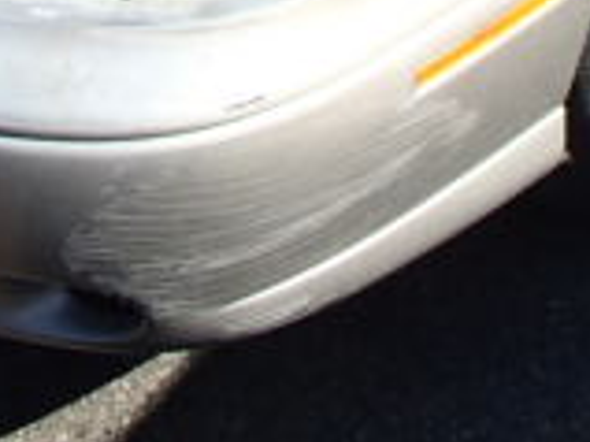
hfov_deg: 17.4
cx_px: 249
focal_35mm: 113
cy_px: -386
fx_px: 1925
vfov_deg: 11.9
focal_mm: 5
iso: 100
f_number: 3.9
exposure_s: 1/400
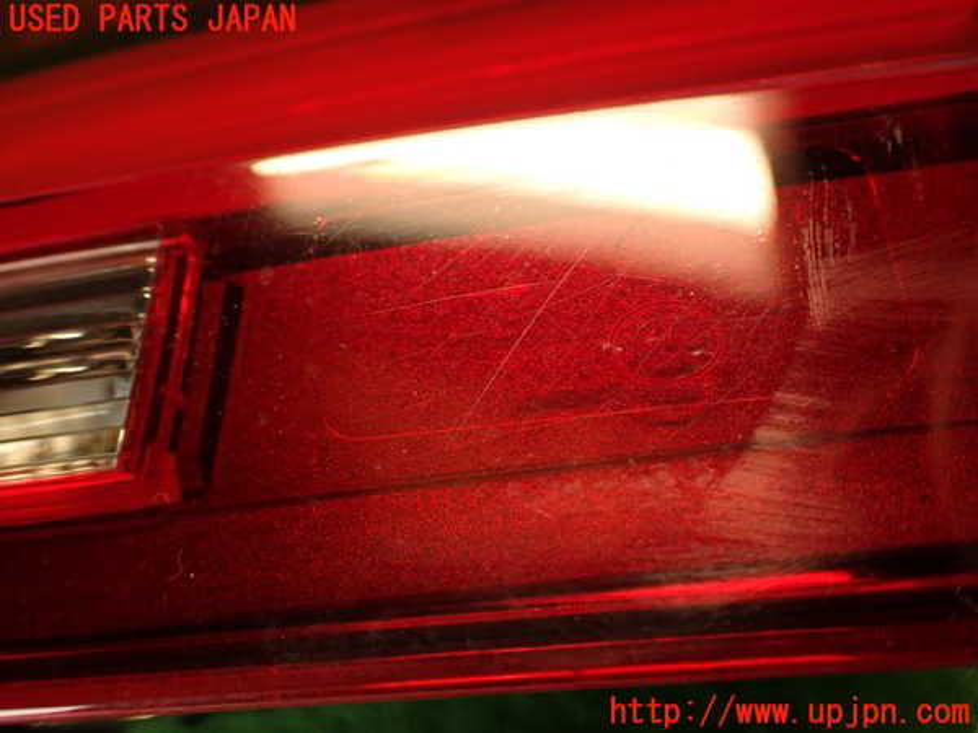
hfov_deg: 56.8
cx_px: 489
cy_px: 366
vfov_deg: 44.2
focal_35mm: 32
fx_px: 904
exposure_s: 1/30
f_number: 2.4
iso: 200
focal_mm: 5.79
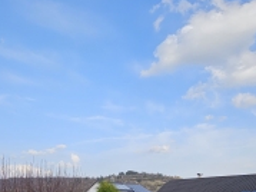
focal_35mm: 29
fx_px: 214
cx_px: 119
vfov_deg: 42.6
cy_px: 185
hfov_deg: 61.6
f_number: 2.2
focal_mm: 2.2
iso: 50
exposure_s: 1/1248
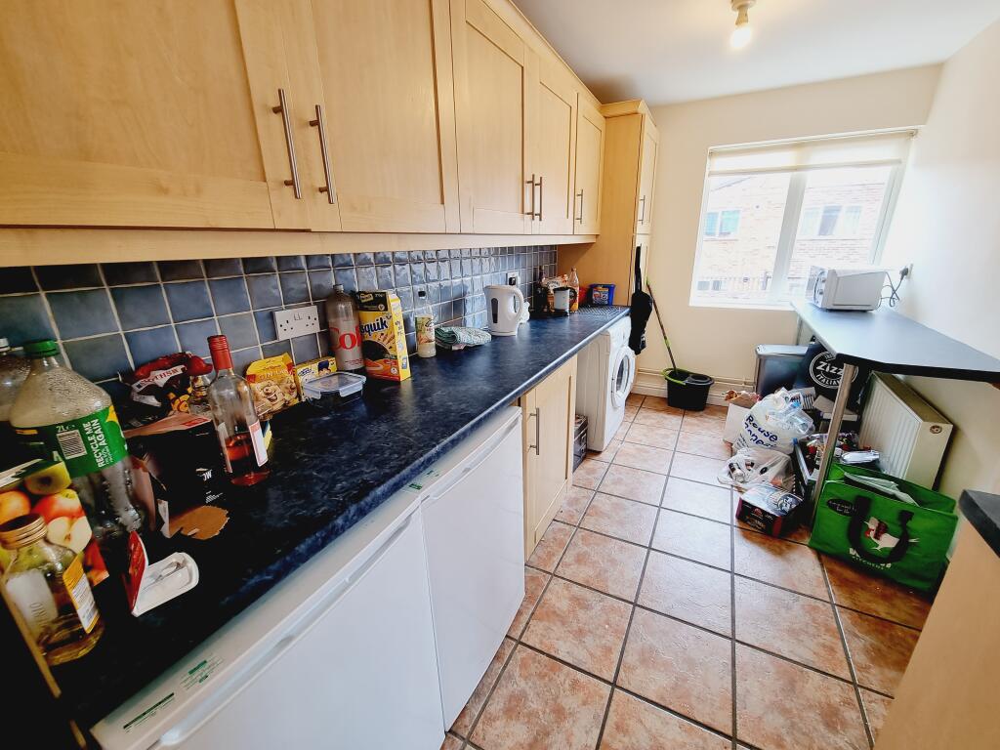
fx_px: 376
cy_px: 375
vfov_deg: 89.9
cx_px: 500
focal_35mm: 13
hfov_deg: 106.2
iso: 64
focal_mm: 2.2
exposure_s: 1/50
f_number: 2.2
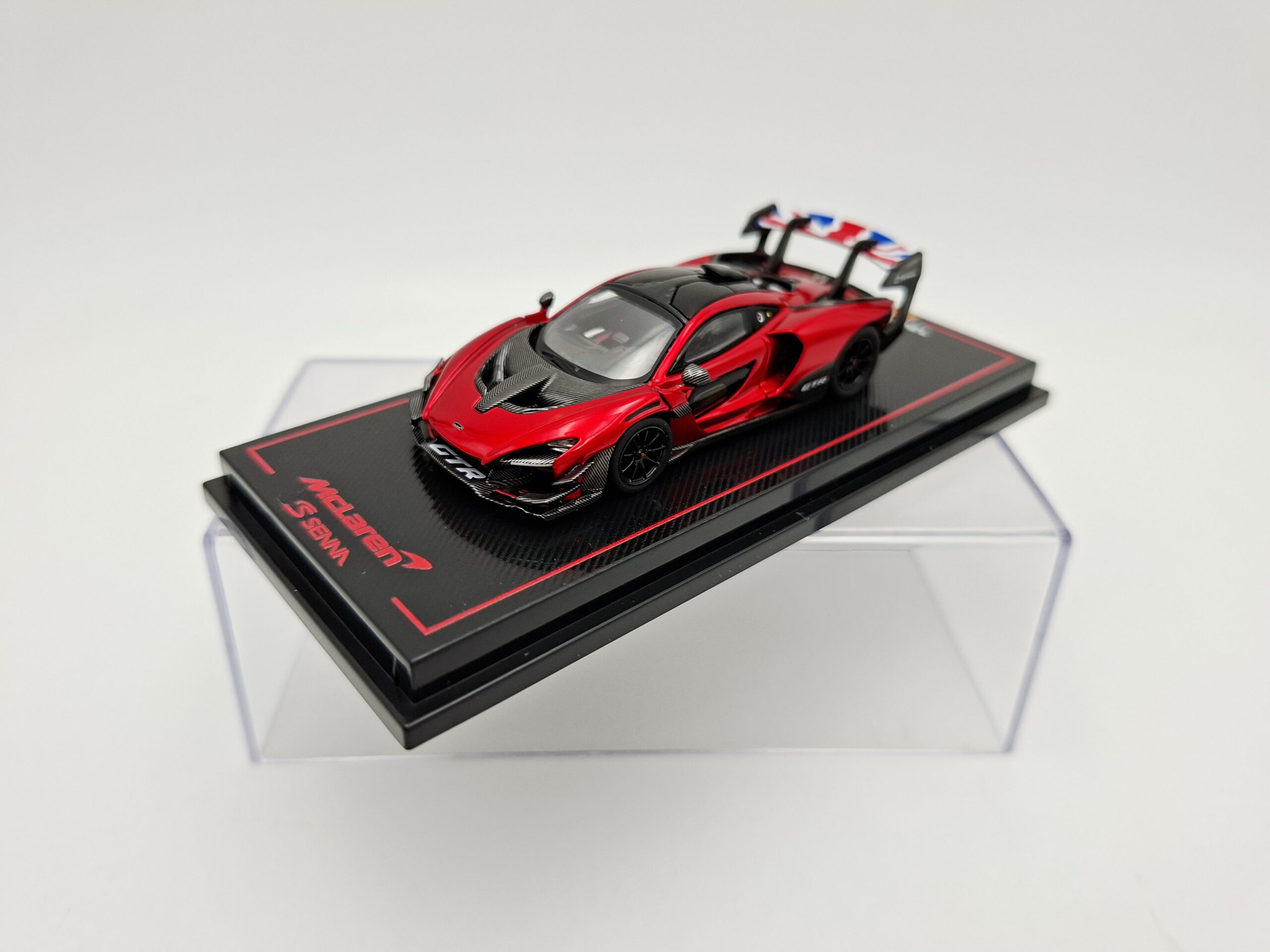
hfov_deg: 73.9
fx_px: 844
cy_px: 476
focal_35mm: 23
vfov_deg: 58.9
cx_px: 635
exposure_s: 1/280
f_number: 1.8
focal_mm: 5.54
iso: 50
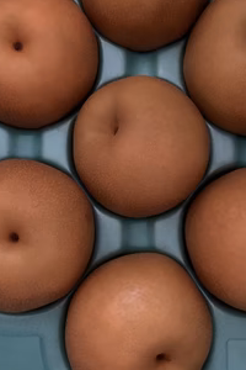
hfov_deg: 36.8
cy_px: 170
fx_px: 369
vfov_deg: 53.1
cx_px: 144
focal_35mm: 36
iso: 640
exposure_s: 1/20
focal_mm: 4.25
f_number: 1.8
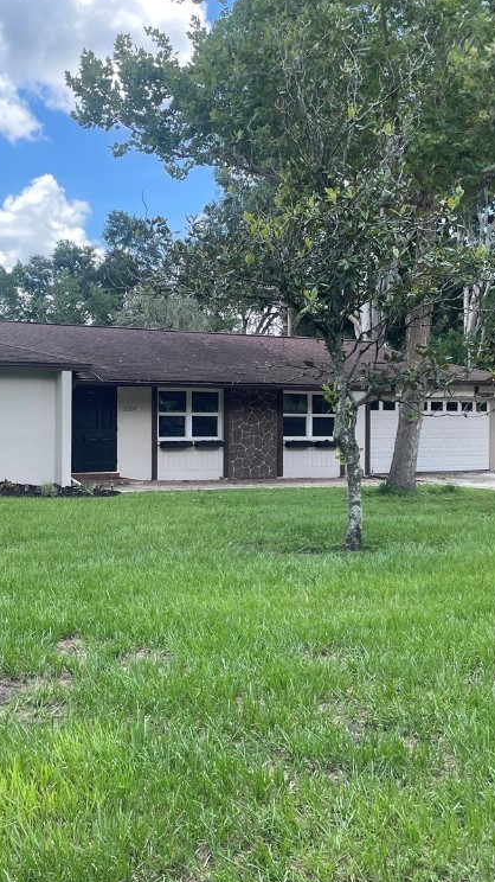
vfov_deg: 51.6
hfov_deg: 30.0
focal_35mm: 39
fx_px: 911
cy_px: 439
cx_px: 133
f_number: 1.6
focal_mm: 4.2
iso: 32
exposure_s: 1/849
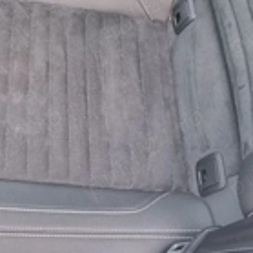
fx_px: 504
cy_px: 33
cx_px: 40
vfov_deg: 27.3
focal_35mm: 61
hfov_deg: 27.4
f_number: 1.8
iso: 400
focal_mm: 6.7
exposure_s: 1/50
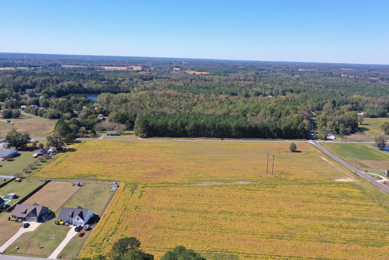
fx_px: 303
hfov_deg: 65.5
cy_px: 130
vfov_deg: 46.4
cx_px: 194
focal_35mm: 28
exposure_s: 1/320
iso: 100
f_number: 5.6
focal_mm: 10.26
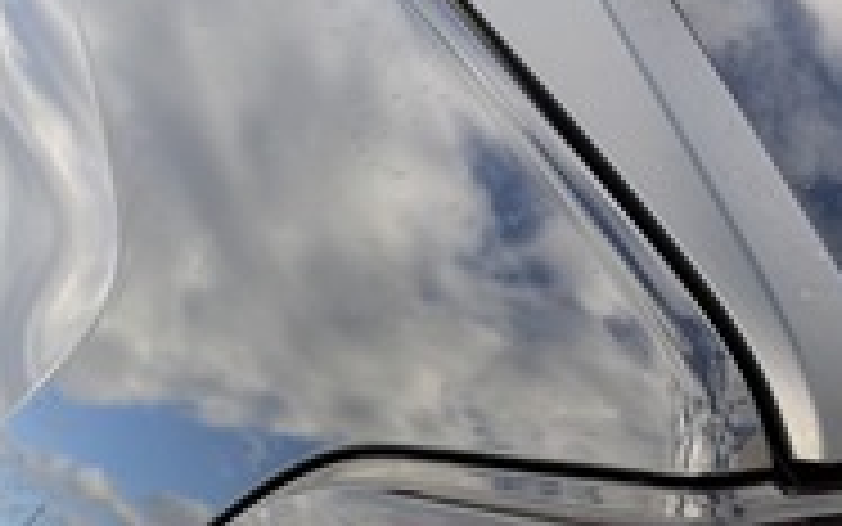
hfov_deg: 31.7
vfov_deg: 19.8
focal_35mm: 62
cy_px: 623
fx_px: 1423
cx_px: 720
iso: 50
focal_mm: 5.96
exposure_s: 1/525
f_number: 1.6
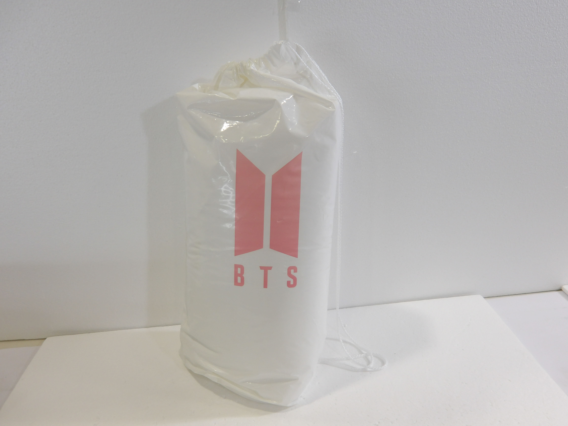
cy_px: 213
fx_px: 443
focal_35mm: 27
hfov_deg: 65.3
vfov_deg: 51.4
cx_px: 284
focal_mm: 4.9
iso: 100
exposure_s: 1/97
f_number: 3
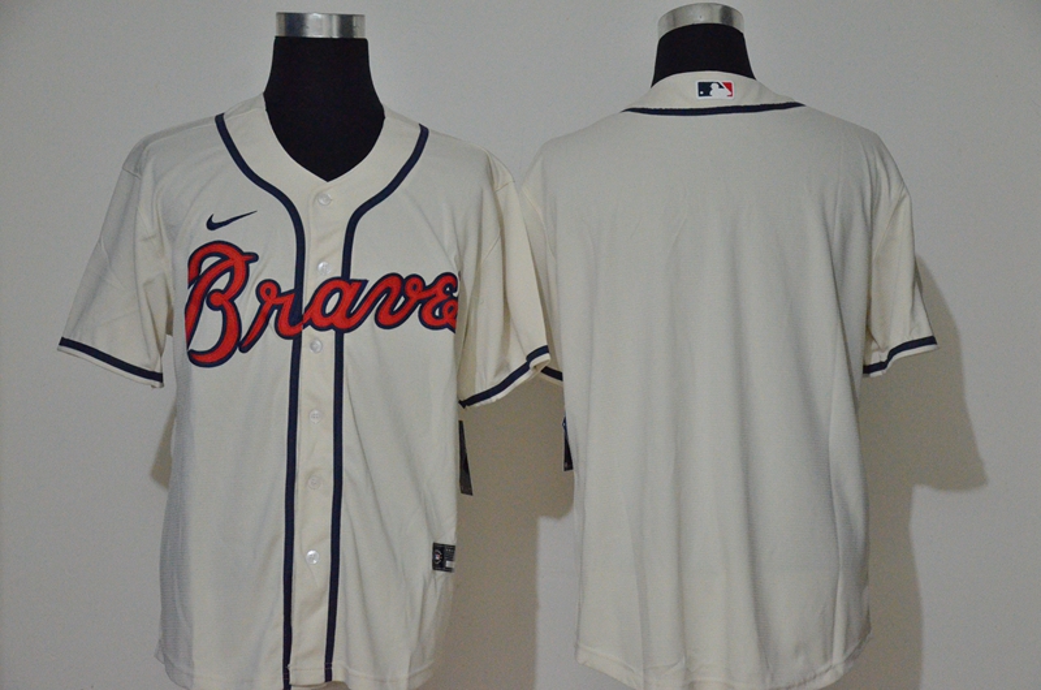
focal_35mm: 72
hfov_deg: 28.1
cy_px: 345
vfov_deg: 18.8
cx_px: 520
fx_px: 2078
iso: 4000
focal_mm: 48
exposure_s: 1/60
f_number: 4.5
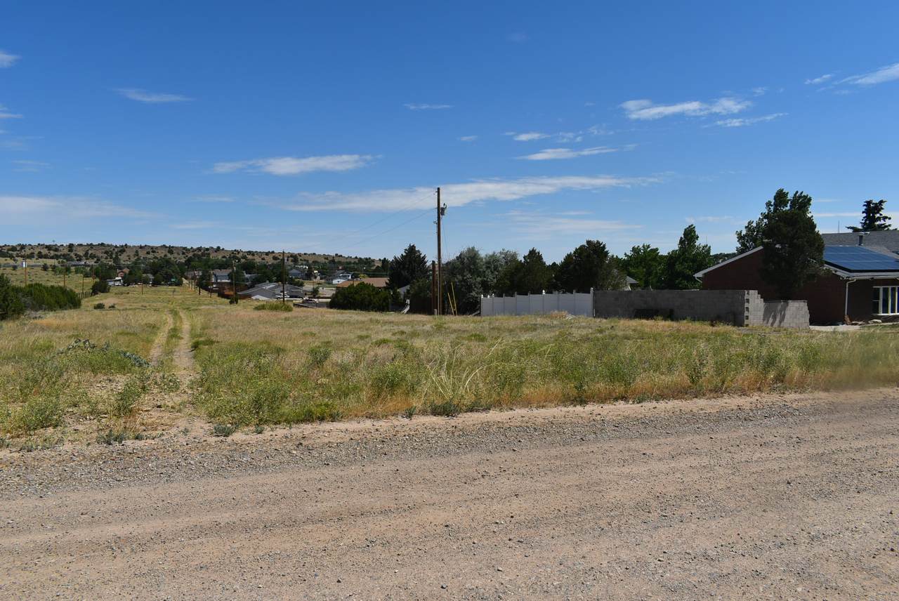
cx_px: 450
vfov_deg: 48.0
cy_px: 300
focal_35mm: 27
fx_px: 675
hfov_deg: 67.3
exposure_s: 1/400
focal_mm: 18
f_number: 10
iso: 100
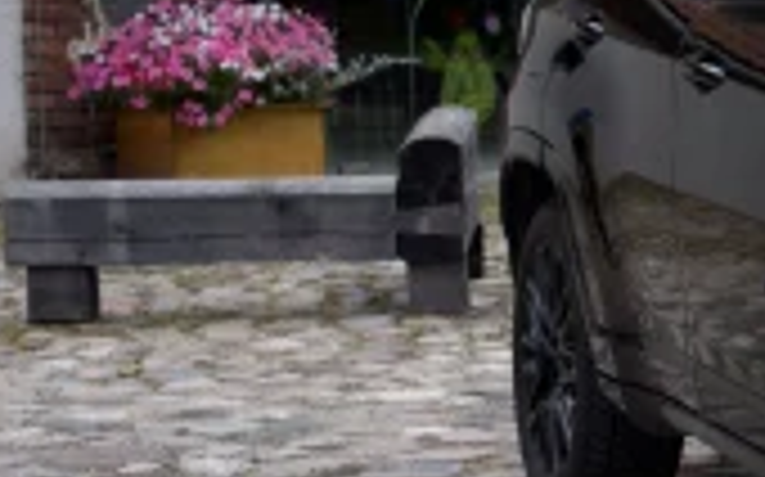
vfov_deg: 8.7
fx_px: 3125
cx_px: 1287
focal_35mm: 150
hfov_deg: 12.9
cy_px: 169
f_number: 6.3
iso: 200
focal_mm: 39
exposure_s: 1/320
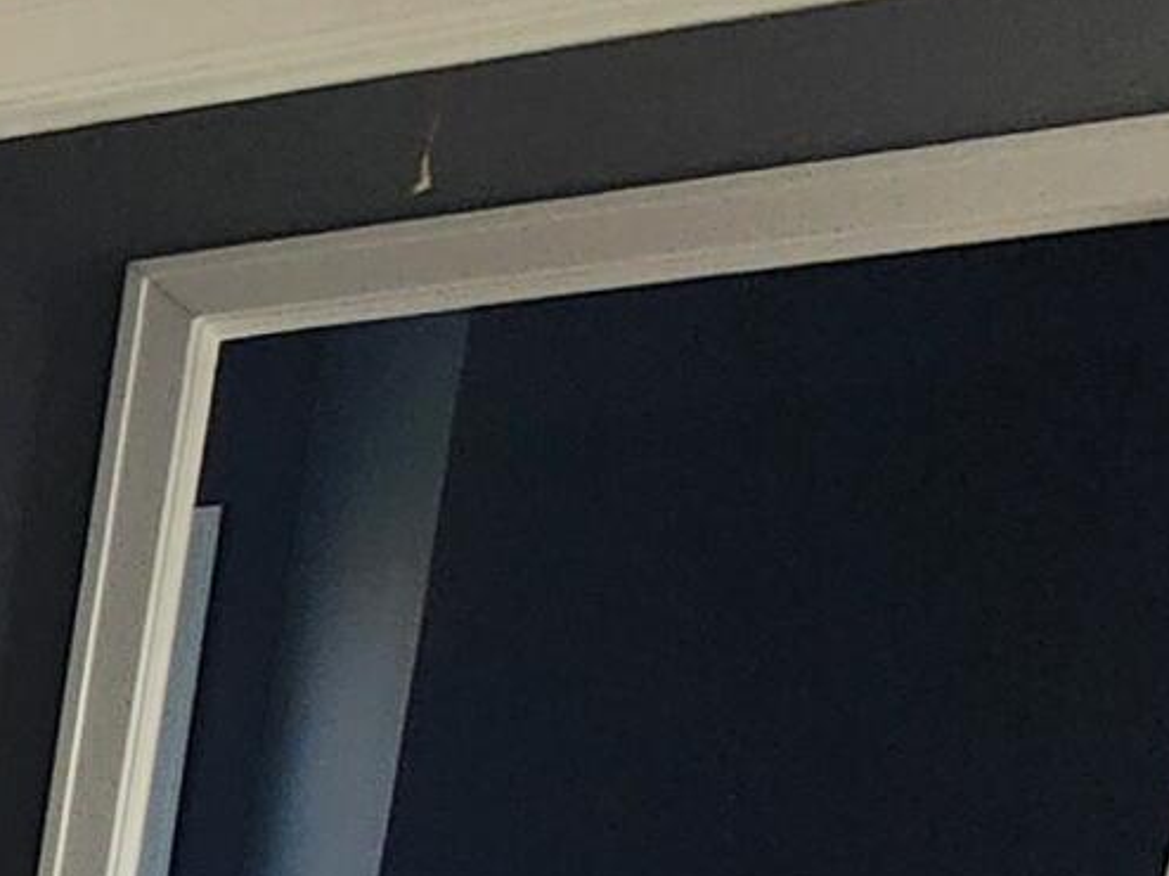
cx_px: -2189
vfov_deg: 15.4
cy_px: 1698
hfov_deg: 12.2
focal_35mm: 79
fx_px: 2667
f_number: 2.2
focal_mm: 2.2
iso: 160
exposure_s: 1/60
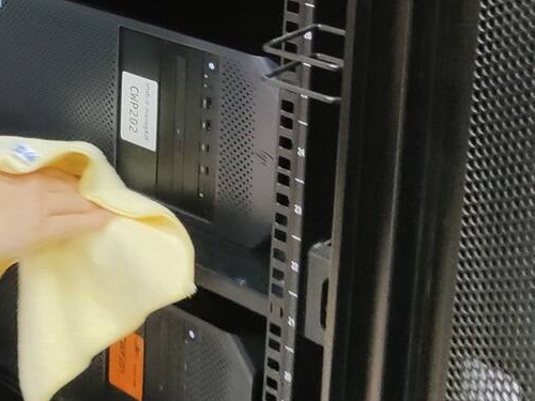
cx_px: -140
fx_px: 1236
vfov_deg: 16.9
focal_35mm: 80
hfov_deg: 22.2
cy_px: -178
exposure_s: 1/33
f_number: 1.79
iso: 215
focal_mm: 4.71
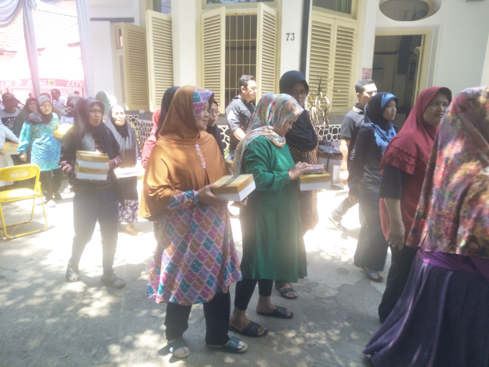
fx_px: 283
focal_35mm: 20
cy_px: 184
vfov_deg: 66.0
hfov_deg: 81.7
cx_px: 244
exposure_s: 1/107
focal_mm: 3.46
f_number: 2.2
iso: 64
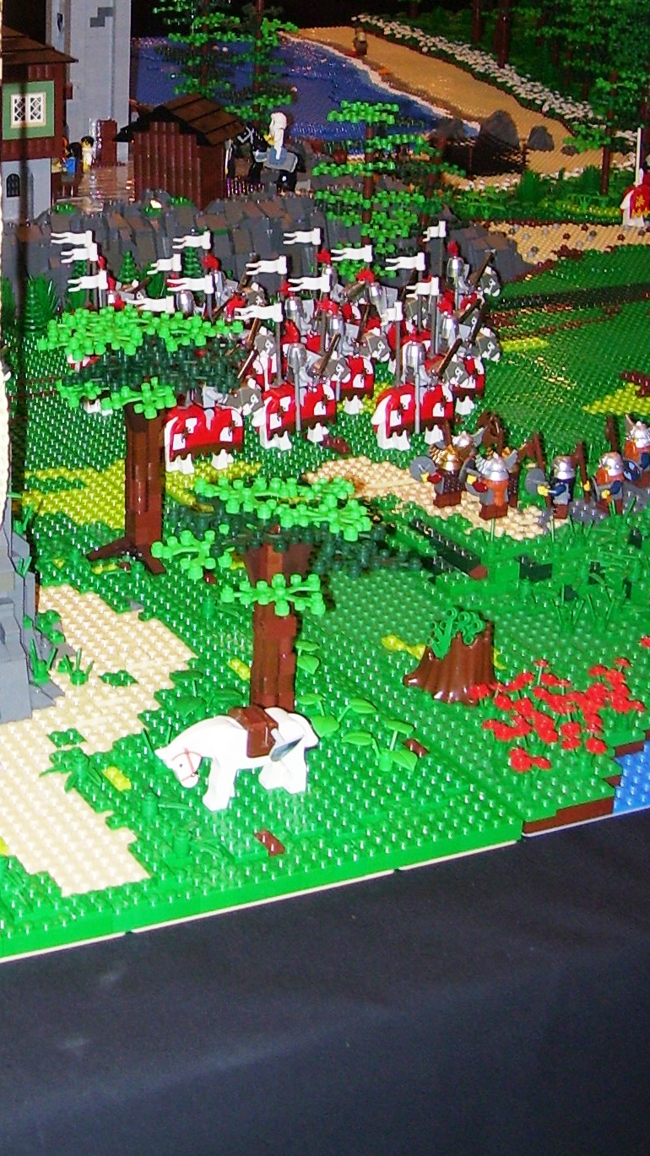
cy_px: 331
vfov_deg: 31.5
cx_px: 3
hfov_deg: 17.8
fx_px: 2022
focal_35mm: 66
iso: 80
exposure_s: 1/60
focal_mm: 6
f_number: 2.7
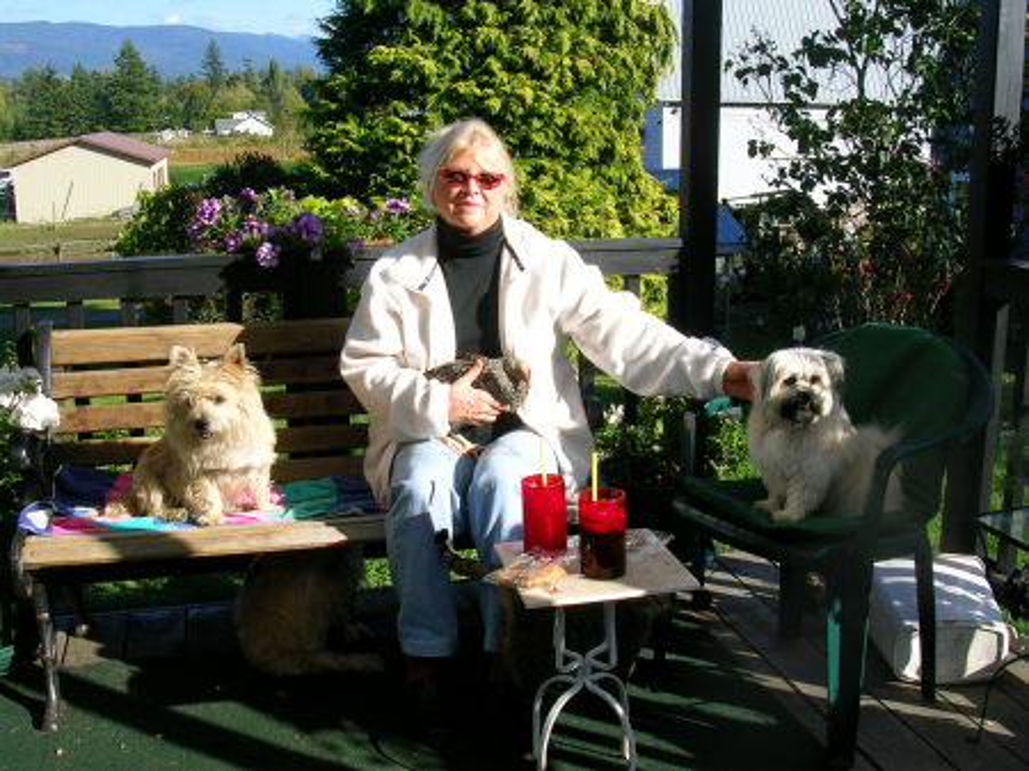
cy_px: 386
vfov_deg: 35.1
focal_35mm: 41
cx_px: 514
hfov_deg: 45.8
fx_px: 1218
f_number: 5.8
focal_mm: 6.2
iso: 50
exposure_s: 1/182
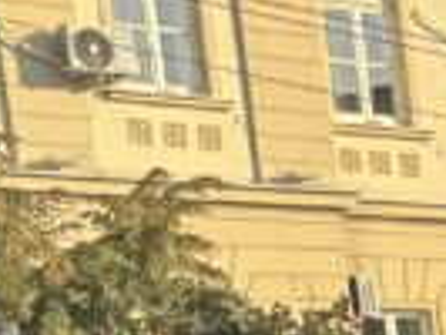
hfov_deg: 8.6
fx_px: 2386
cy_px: 1008
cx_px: 1402
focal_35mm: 185
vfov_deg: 7.2
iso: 80
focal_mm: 6.76
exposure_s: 1/1395
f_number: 1.78
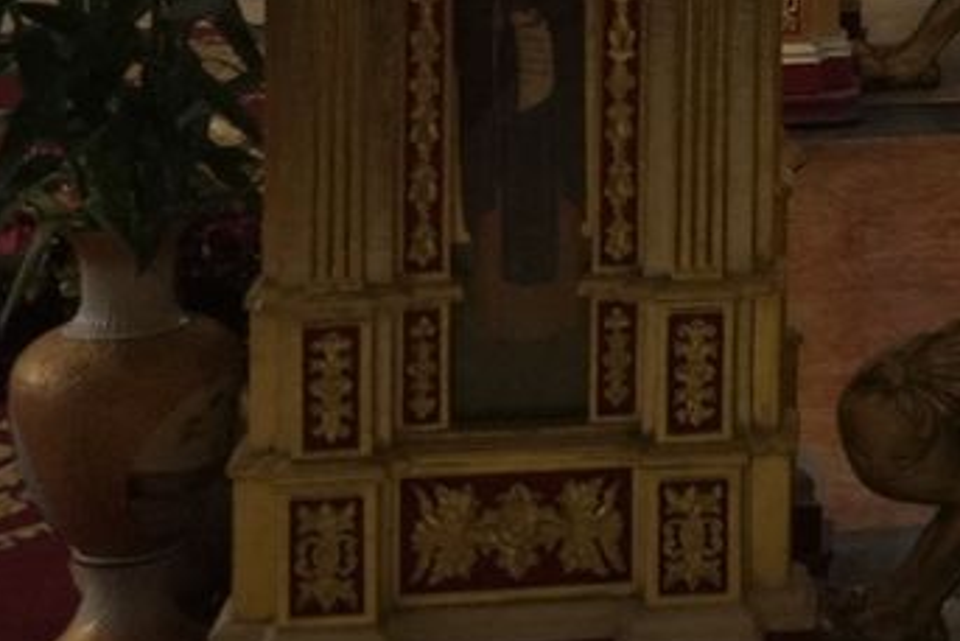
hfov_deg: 11.8
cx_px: 2017
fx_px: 4091
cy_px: -652
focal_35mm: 153
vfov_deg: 8.5
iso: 5000
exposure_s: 1/125
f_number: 2.8
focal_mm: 32.5
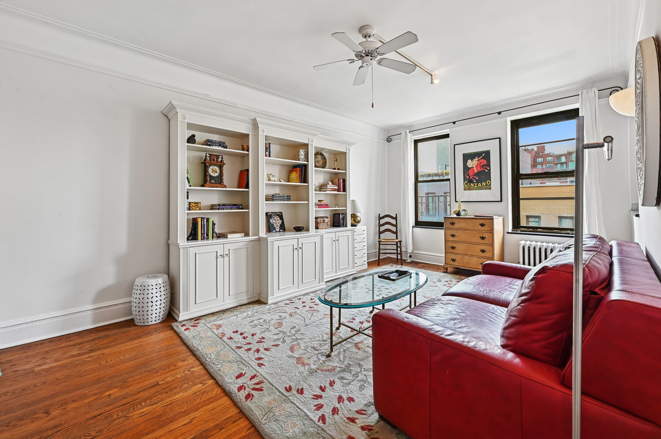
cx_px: 330
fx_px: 257
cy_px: 220
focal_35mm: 14
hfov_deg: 104.3
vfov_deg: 81.1
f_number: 11
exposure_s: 1/5
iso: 200
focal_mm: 14
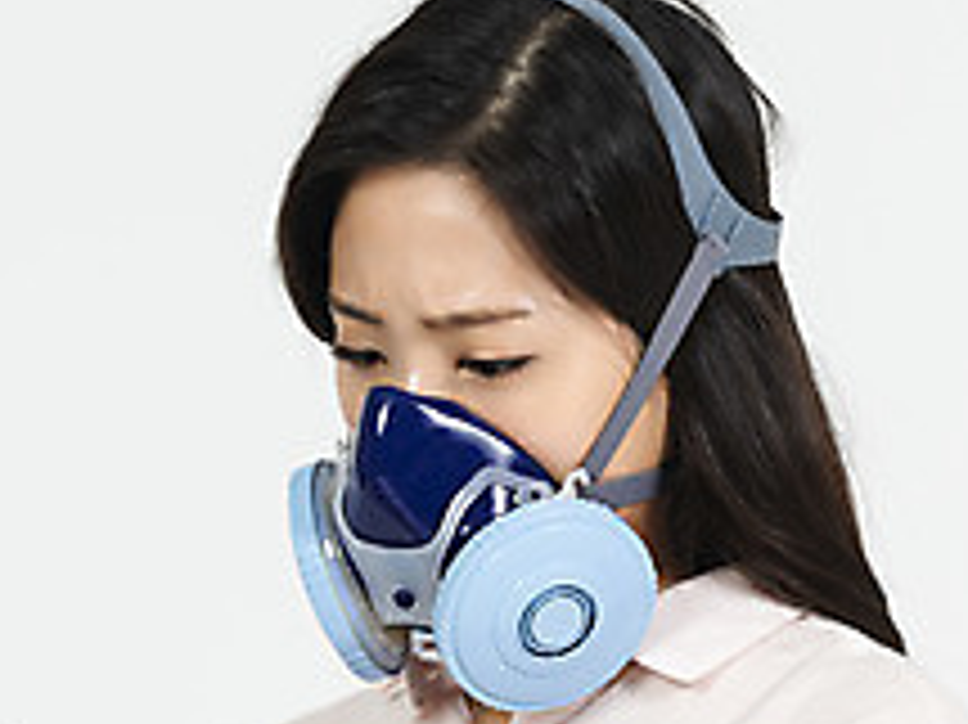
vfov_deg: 3.3
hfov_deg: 4.4
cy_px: 791
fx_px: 12716
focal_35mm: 455
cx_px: 763
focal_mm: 170
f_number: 13
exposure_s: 1/125
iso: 100
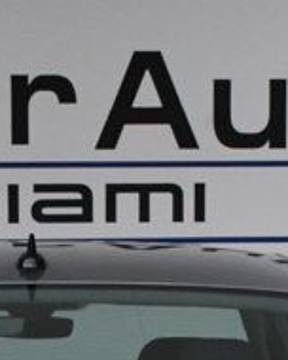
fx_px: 2099
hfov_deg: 7.8
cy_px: 572
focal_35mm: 197
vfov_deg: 9.5
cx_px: 66
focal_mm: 26
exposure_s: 1/640
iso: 2500
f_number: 13
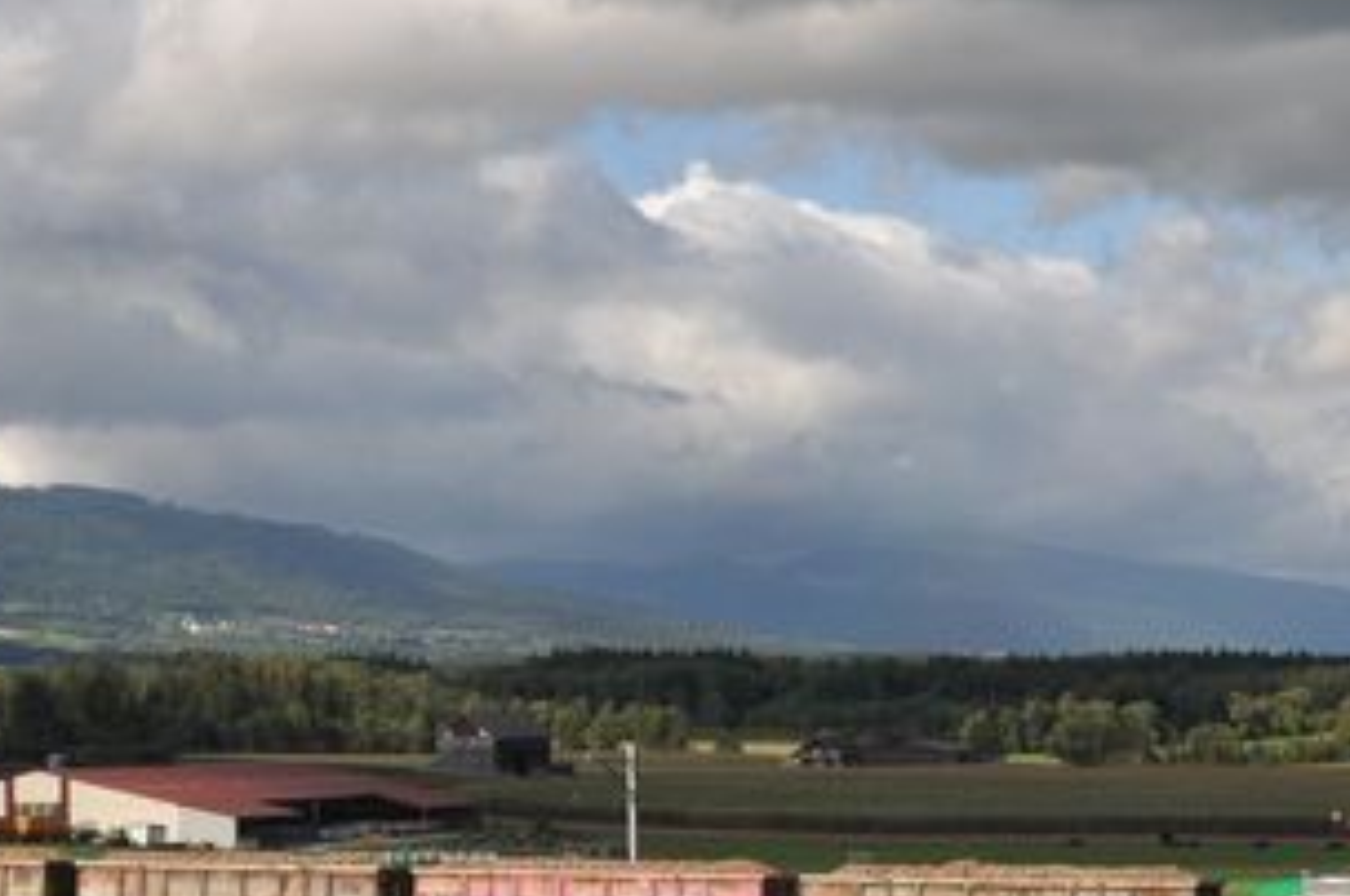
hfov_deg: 18.3
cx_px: 289
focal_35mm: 111
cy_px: 568
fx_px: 4158
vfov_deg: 12.3
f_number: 9
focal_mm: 22
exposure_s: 1/500
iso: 200
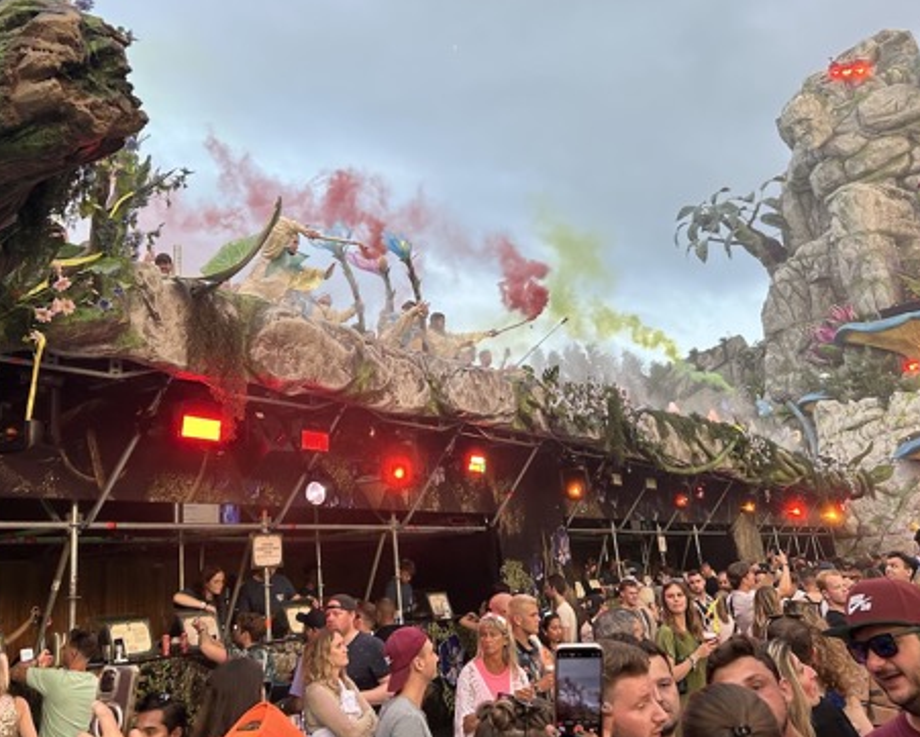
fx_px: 980
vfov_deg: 40.7
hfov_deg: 50.2
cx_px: 428
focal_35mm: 36
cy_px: 257
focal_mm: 5.7
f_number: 1.5
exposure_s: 1/567
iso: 80
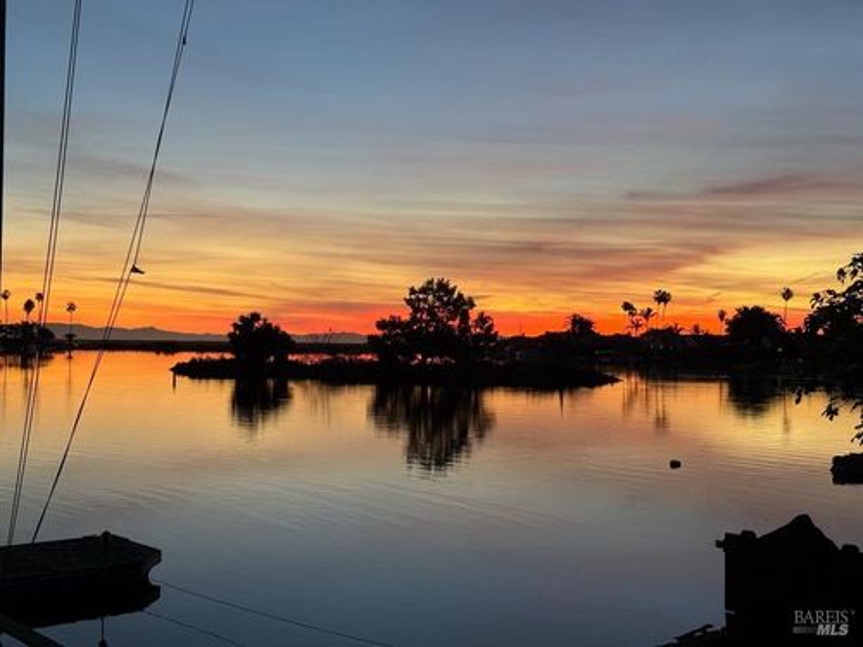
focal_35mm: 48
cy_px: 324
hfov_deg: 39.7
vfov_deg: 30.3
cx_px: 432
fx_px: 1197
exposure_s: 1/60
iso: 250
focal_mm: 6.76
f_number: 1.78
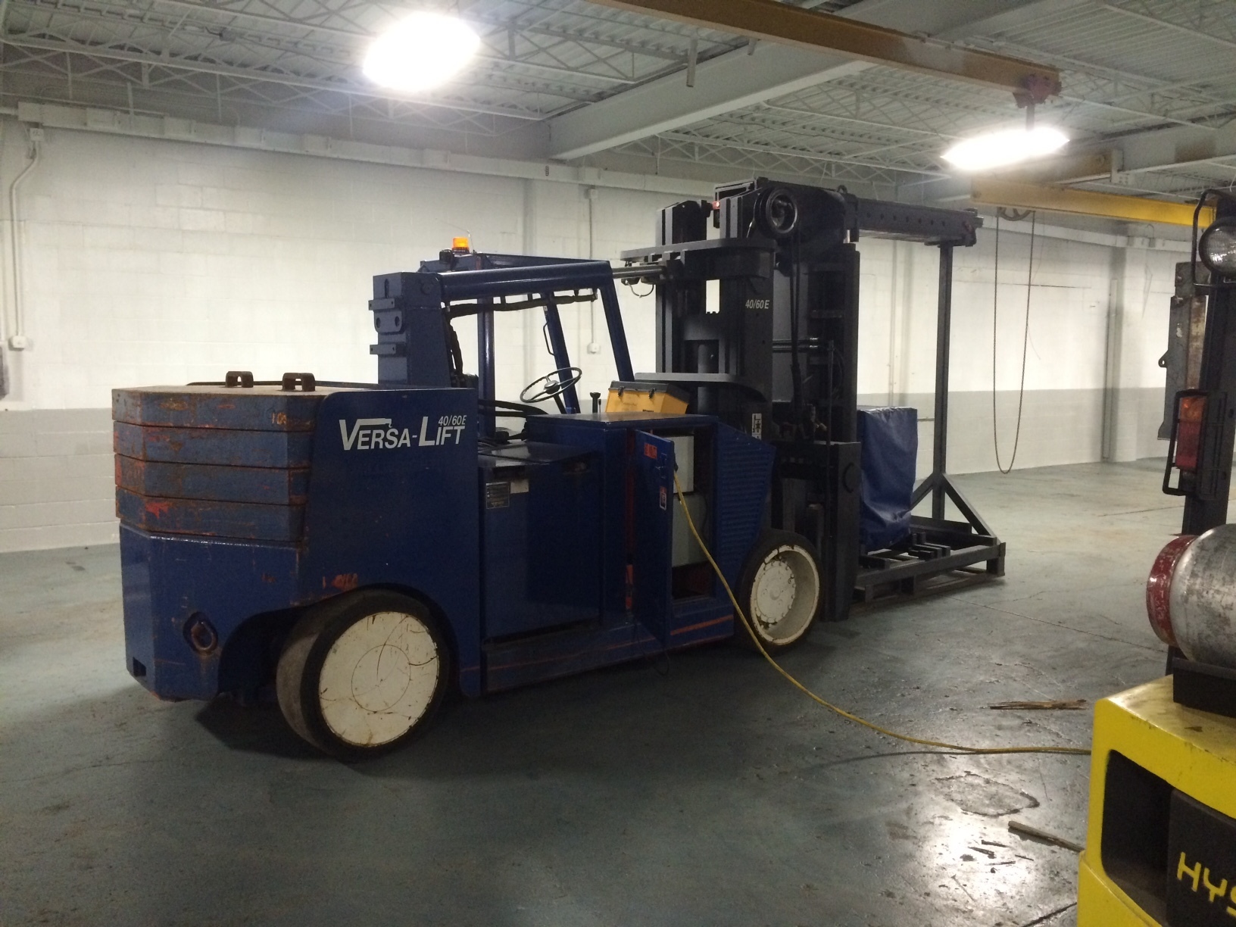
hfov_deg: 61.7
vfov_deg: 48.2
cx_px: 618
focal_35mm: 29
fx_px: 1035
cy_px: 464
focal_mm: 4.15
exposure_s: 1/24
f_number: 2.2
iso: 320
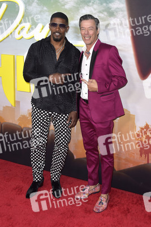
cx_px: 76
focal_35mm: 40
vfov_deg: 48.4
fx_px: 251
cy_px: 114
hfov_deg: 33.4
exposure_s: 1/250
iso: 500
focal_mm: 40
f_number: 5.6
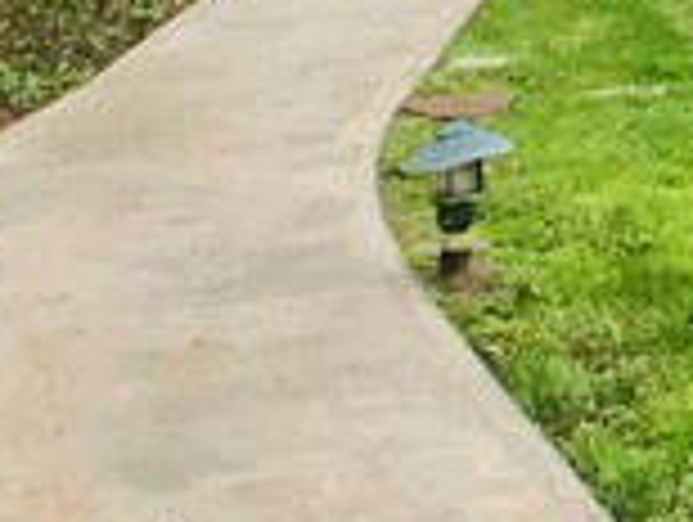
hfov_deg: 10.3
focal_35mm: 186
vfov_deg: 7.5
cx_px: 1048
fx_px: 3729
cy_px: -680
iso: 20
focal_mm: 4
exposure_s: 1/585
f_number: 1.8
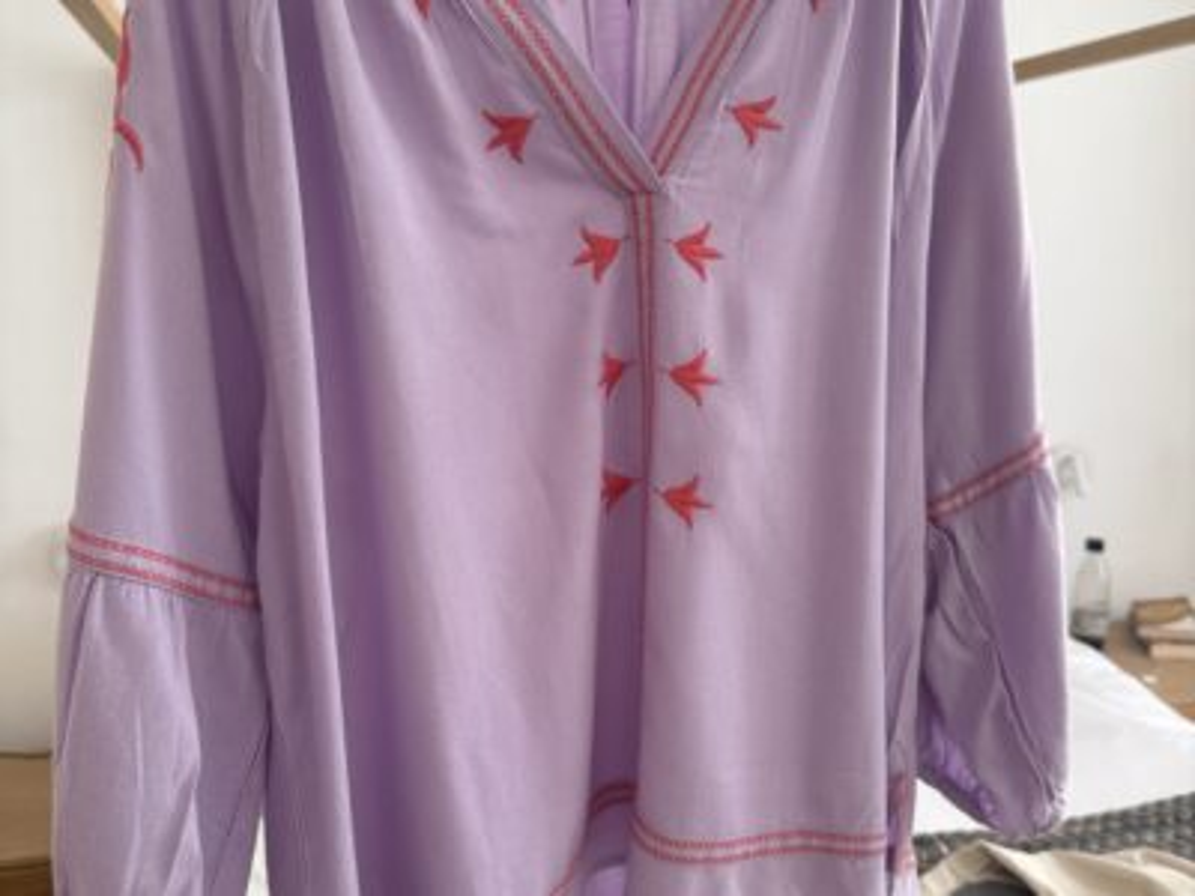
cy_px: 448
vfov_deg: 56.8
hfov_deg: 71.6
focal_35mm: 24
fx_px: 829
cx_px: 598
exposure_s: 1/101
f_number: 1.78
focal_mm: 6.76
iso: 200
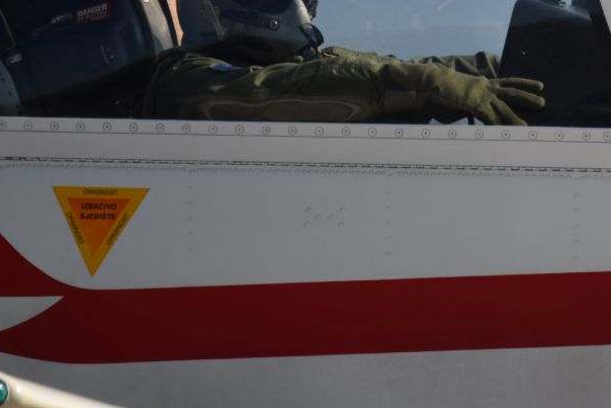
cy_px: -59
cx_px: 668
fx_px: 20234
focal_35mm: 1192
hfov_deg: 1.7
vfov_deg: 1.2
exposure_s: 1/640
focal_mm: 300
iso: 100
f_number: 5.6
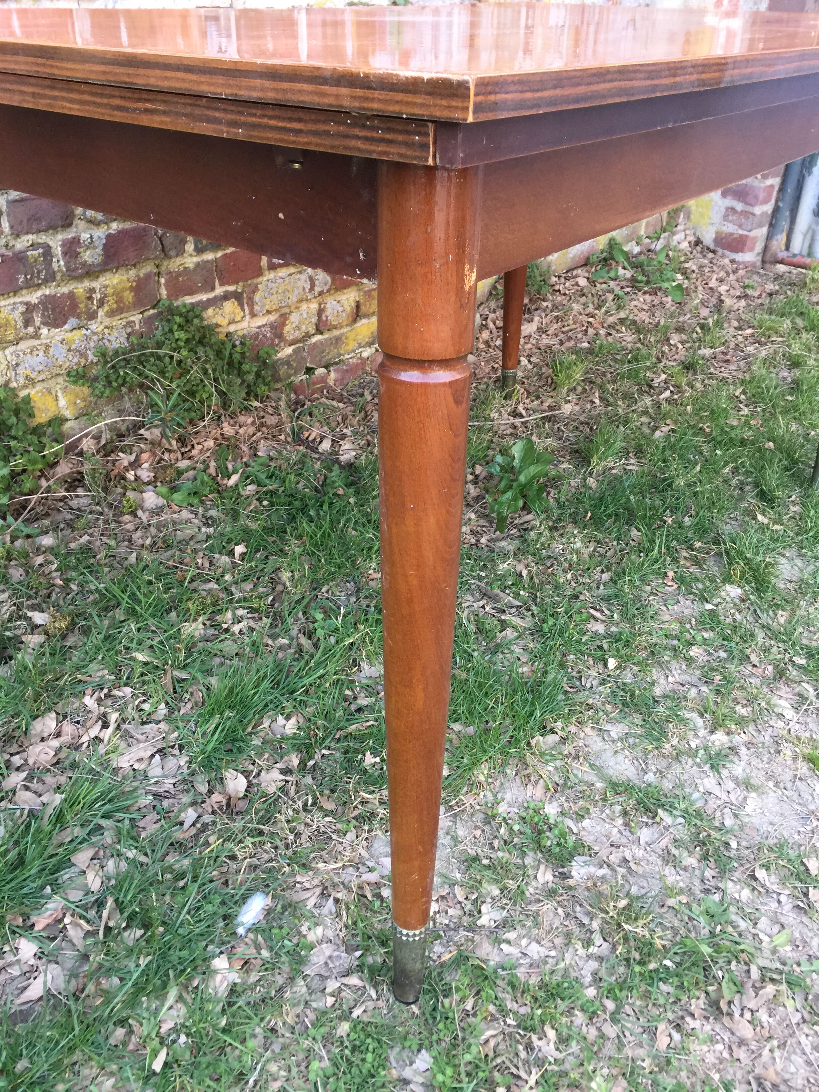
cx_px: 410
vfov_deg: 61.7
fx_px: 915
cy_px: 546
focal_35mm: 29
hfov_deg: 48.2
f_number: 2.2
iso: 40
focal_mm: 4.15
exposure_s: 1/33
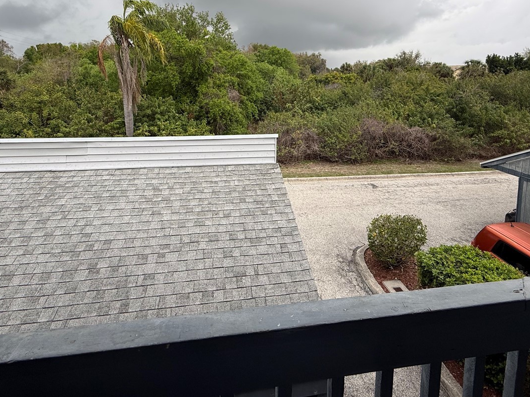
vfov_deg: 60.5
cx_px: 274
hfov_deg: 79.0
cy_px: 106
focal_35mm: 21
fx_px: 321
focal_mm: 2.22
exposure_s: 1/137
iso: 50
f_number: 2.2
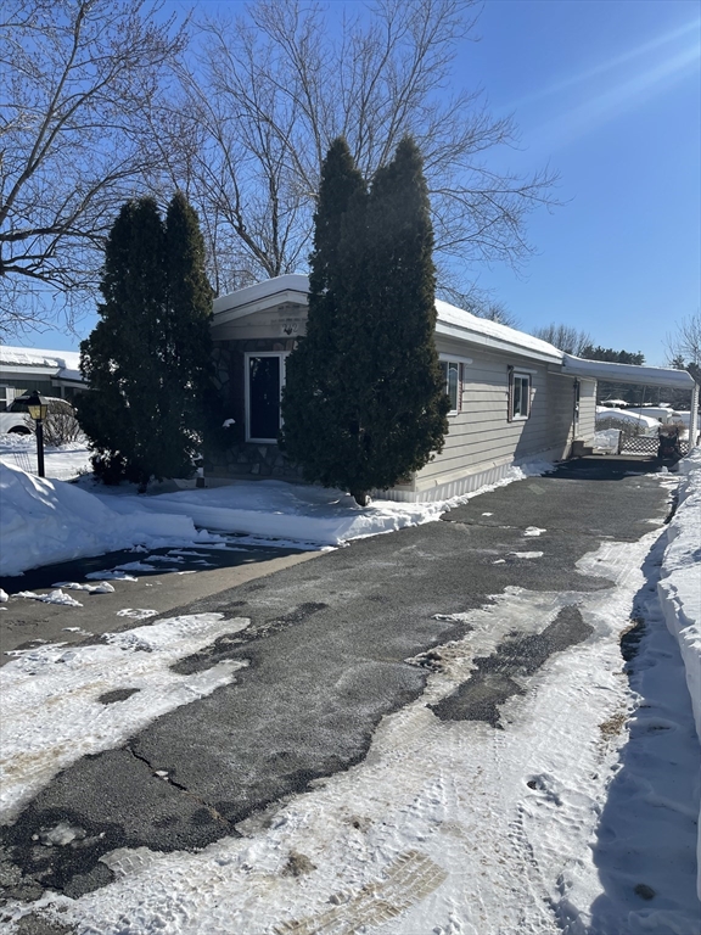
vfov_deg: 69.4
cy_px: 468
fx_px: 675
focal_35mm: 25
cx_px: 350
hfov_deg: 54.9
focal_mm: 5.1
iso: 32
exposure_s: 1/6579
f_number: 1.6
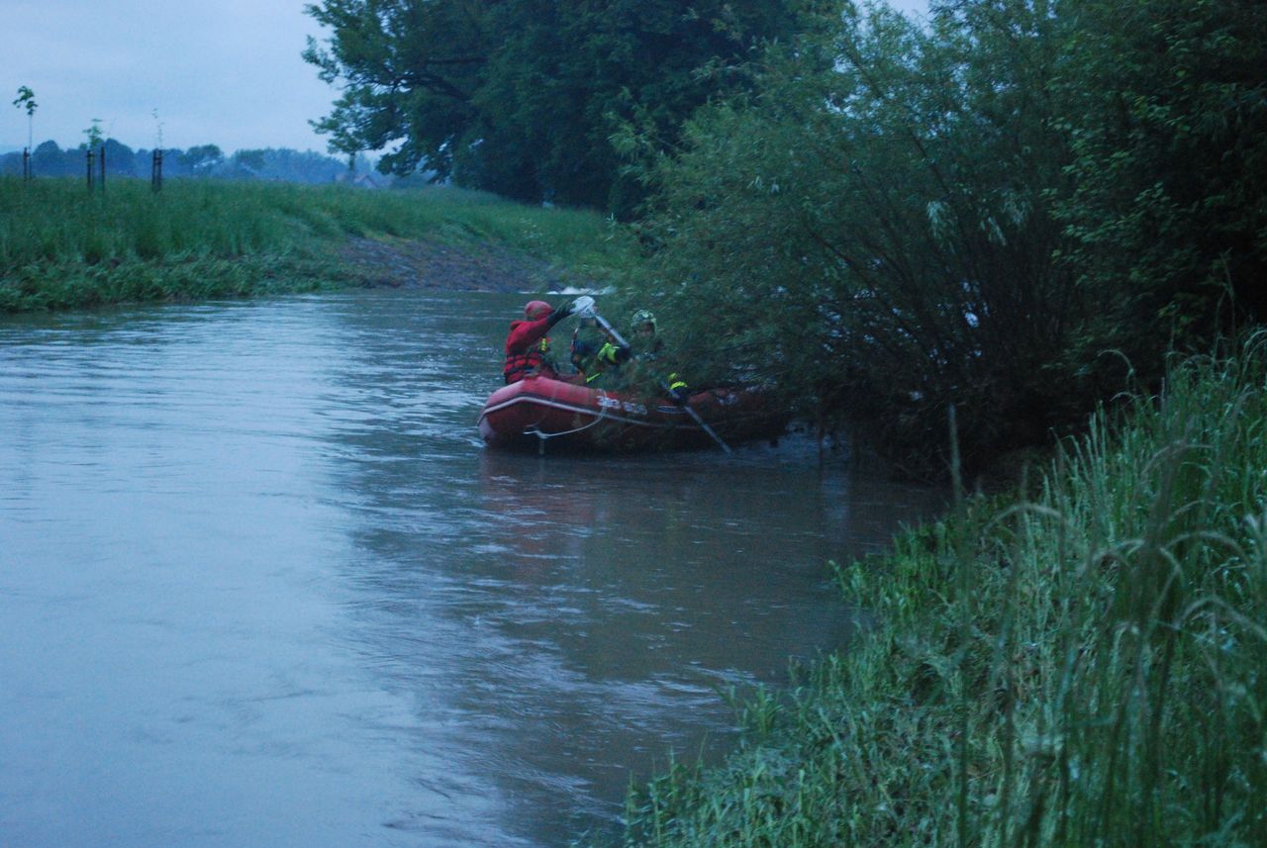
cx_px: 634
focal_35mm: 82
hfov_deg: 24.6
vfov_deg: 16.6
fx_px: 2907
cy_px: 424
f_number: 5.6
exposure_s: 1/6
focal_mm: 55
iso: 1600
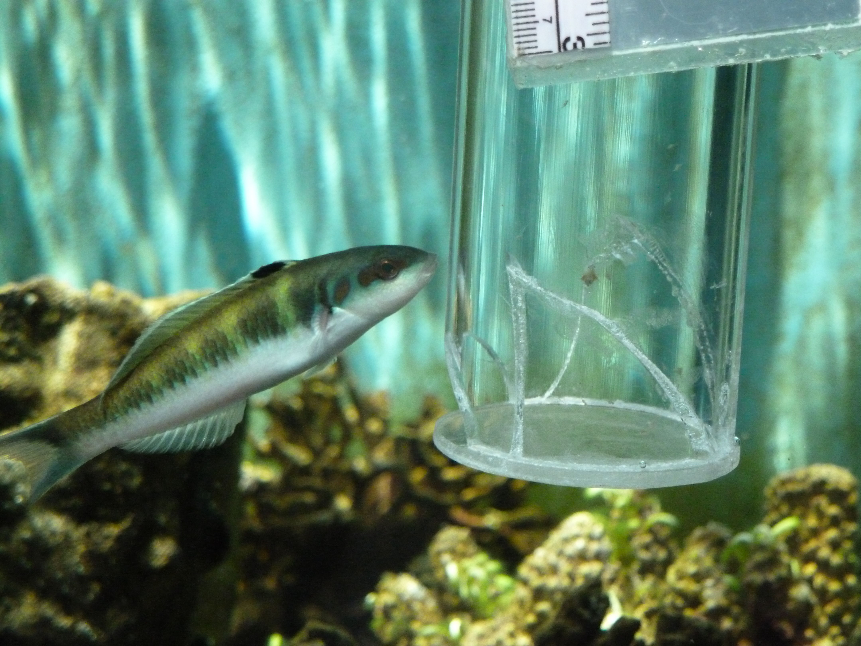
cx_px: 430
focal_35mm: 113
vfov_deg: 13.1
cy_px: 323
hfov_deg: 17.4
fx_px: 2811
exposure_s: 1/250
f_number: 5.1
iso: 800
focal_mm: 20.2
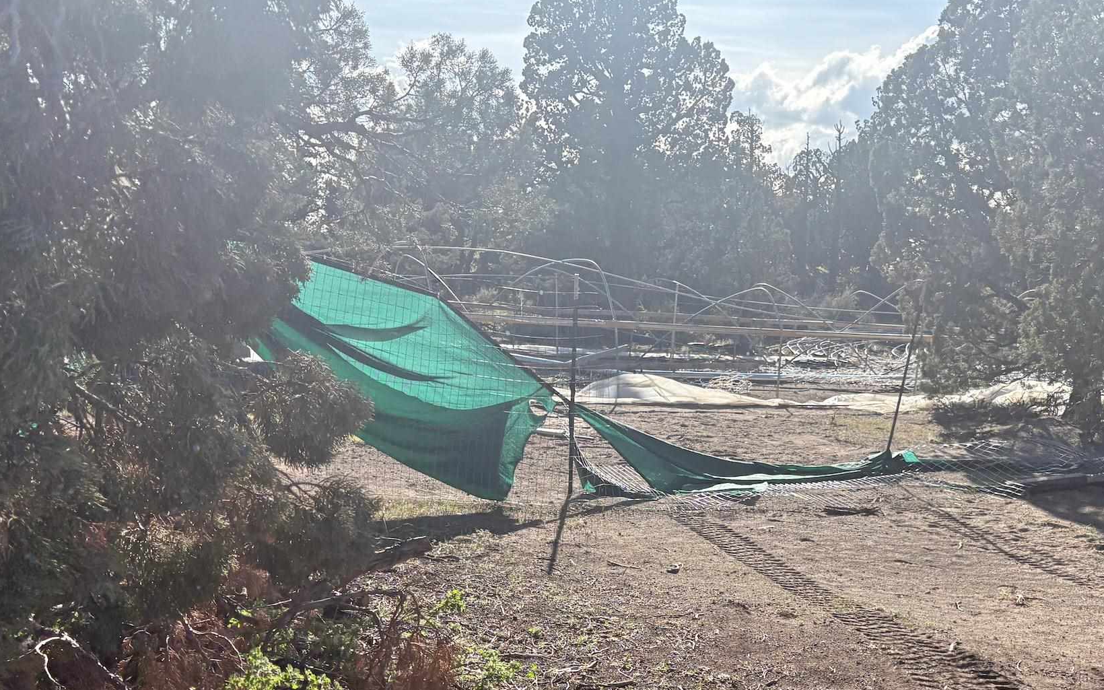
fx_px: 1264
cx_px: 721
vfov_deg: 29.7
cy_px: 571
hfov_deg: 46.6
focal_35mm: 42
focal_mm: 5.96
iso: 64
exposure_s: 1/2012
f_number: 1.6
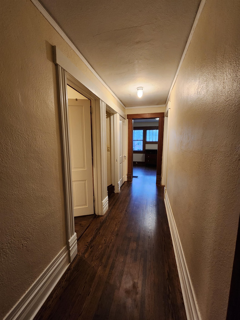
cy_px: 160
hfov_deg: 89.9
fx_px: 120
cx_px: 120
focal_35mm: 13
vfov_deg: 106.2
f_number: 2.2
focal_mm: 2.2
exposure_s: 1/30
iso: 400
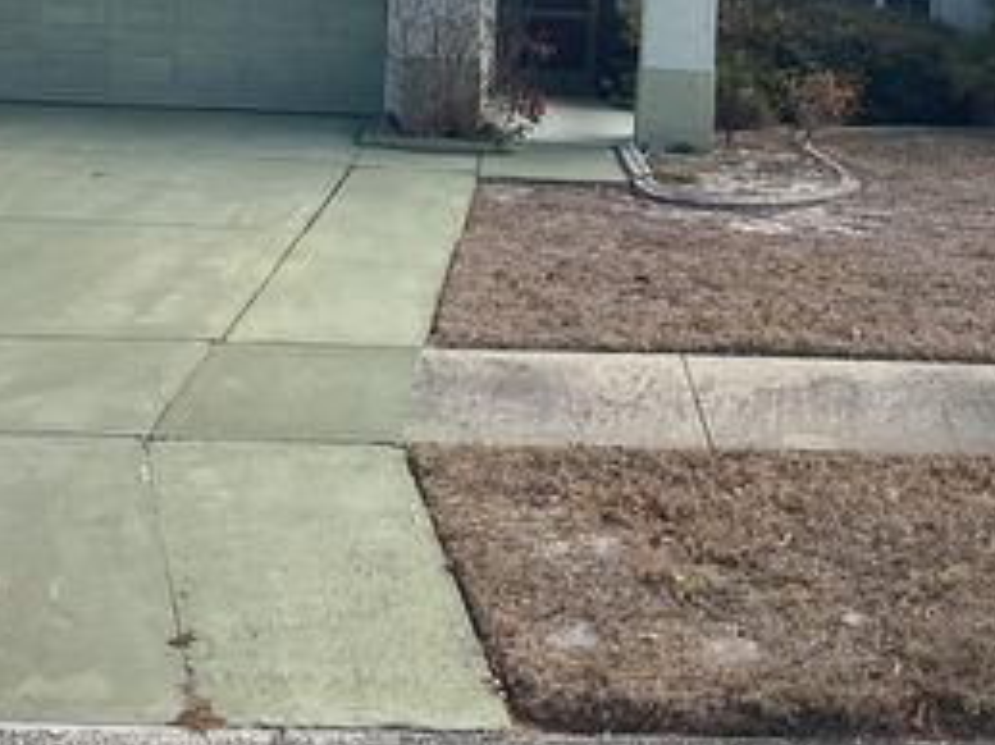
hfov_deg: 34.2
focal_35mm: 56
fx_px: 1609
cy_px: 36
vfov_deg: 25.1
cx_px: 634
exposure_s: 1/2427
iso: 16
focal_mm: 3
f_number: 1.8
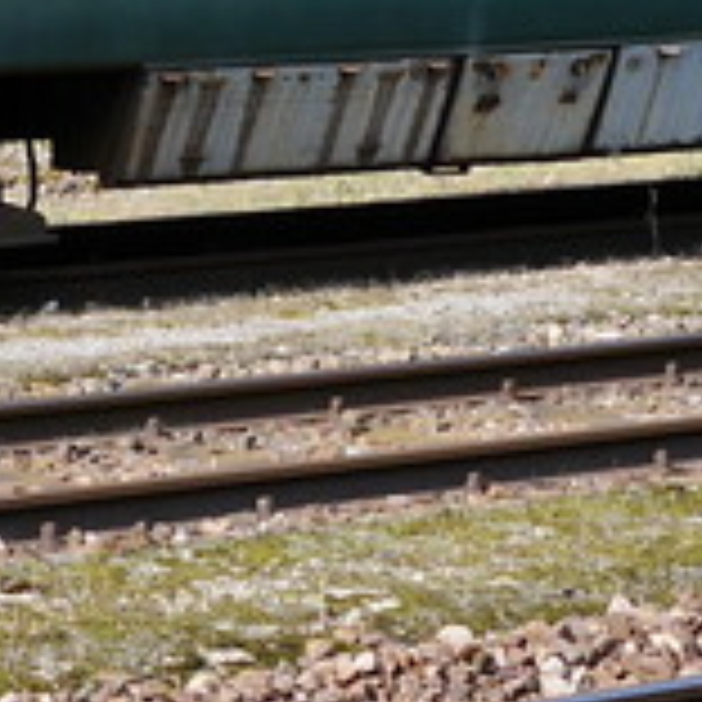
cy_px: -189
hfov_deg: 8.6
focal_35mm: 204
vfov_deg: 8.5
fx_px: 4681
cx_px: 378
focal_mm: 15
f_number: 5
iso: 160
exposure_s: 1/200
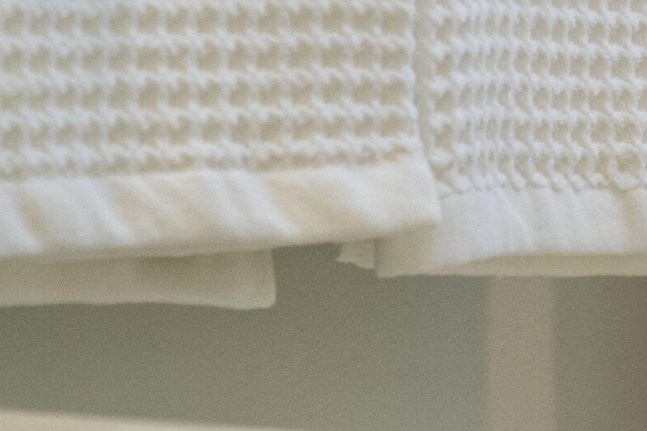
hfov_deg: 7.1
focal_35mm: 284
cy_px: -113
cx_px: 941
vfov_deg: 4.8
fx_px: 5104
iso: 1250
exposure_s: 1/500
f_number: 3.5
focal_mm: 50
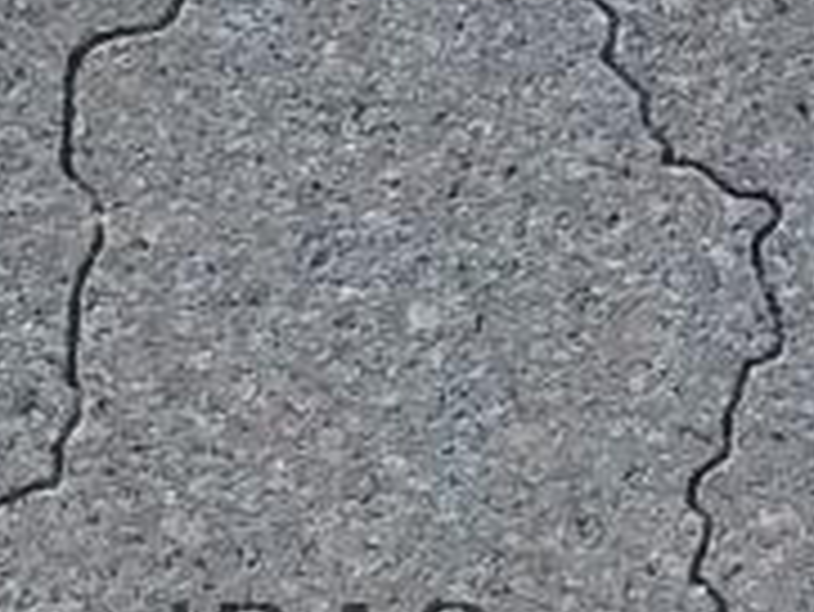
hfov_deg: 11.3
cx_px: 1372
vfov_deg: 9.1
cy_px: 360
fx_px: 3859
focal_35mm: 164
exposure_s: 1/1998
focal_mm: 2.47
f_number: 1.9
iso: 40
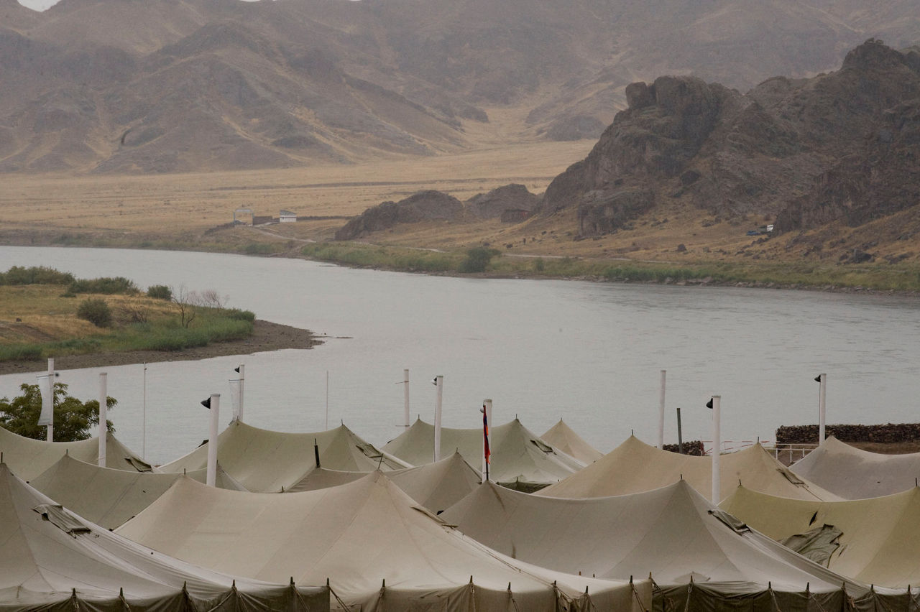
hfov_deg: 10.3
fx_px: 5108
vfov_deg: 6.9
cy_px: 306
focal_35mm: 200
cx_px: 460
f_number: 14
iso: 1250
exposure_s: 1/400
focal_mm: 200
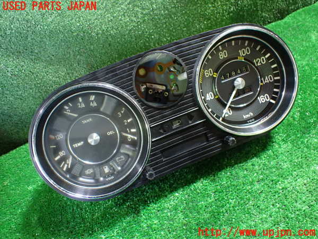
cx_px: 159
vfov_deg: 46.8
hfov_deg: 60.0
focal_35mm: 30
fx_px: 276
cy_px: 120
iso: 800
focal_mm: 5.4
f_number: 2.3
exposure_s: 1/30
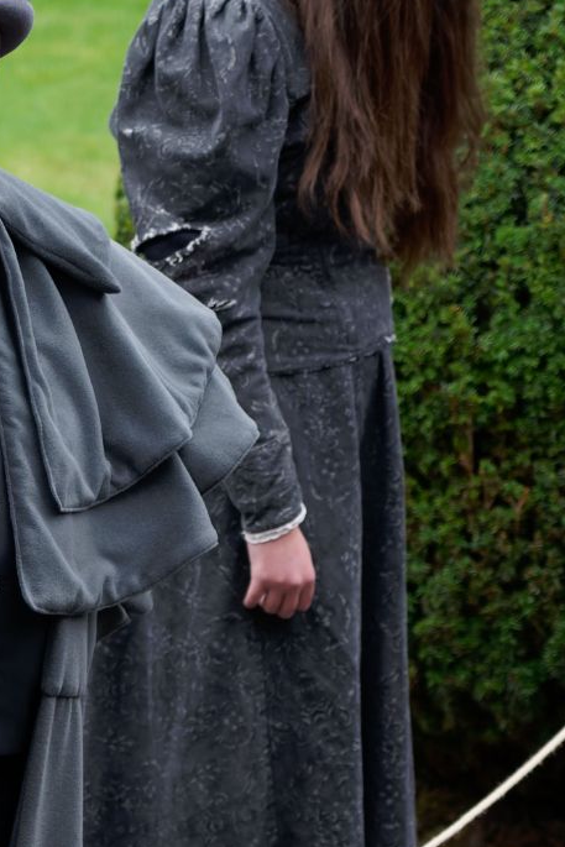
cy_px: 663
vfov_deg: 6.8
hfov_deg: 4.5
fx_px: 7105
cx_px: -112
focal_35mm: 302
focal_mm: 101
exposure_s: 1/125
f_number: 4
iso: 1600
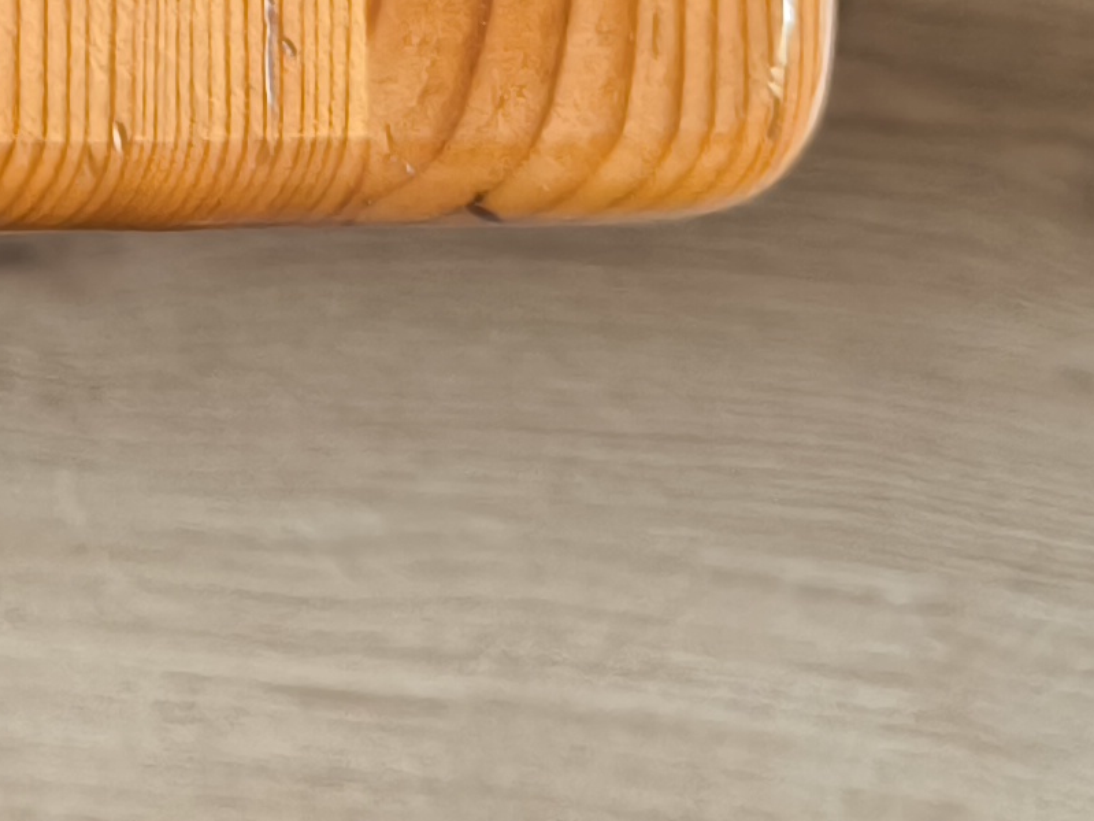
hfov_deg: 14.9
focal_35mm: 123
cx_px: -544
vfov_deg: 10.2
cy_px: -1242
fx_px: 3887
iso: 640
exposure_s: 1/6.25
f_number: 1.9
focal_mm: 6.92
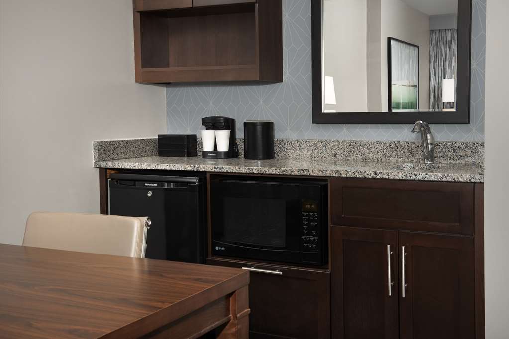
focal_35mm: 48
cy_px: 170
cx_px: 254
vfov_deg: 28.1
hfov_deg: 41.1
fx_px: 679
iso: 400
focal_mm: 48
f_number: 11
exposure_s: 1/250
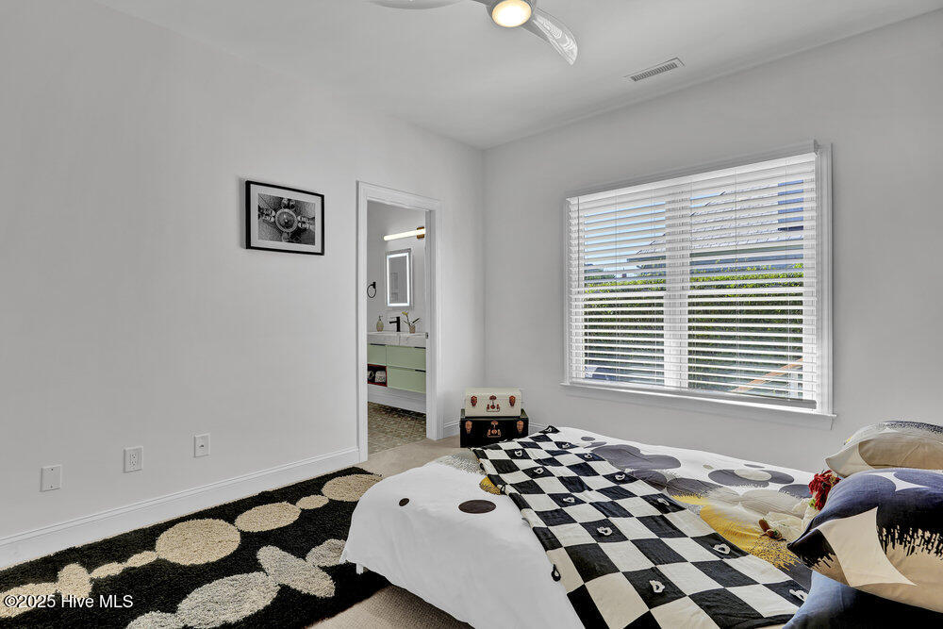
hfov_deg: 93.3
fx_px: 445
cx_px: 472
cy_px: 314
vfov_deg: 70.5
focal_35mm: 17
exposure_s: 1/30
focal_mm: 17
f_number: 7.1
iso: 100
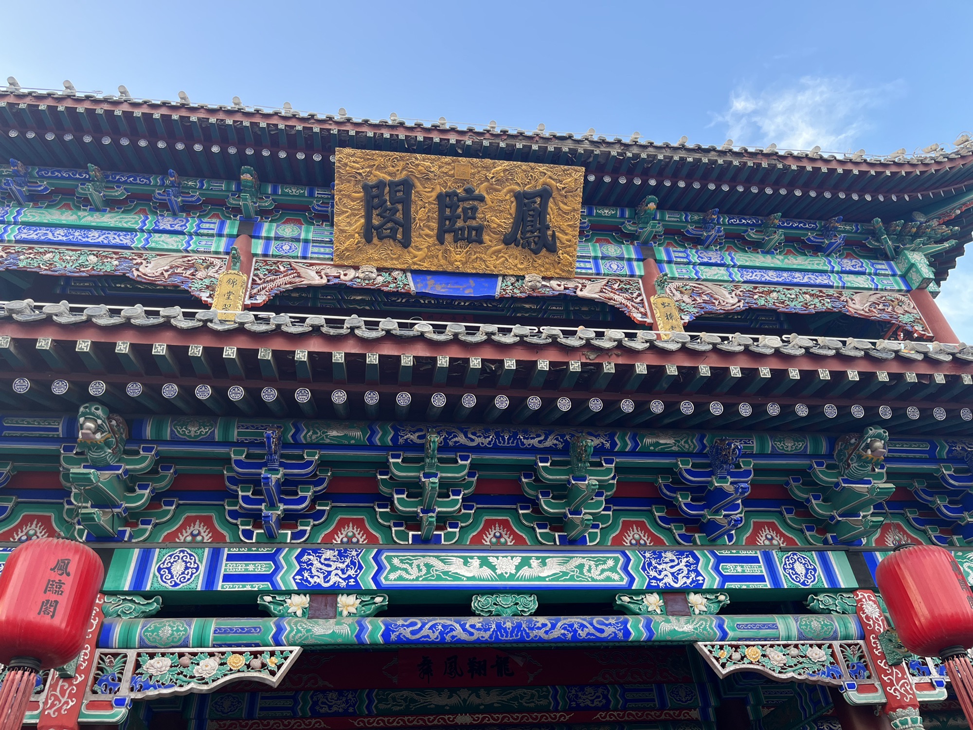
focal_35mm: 26
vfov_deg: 53.1
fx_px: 731
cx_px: 486
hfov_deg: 67.3
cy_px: 365
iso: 40
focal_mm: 5.1
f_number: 1.6
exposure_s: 1/133
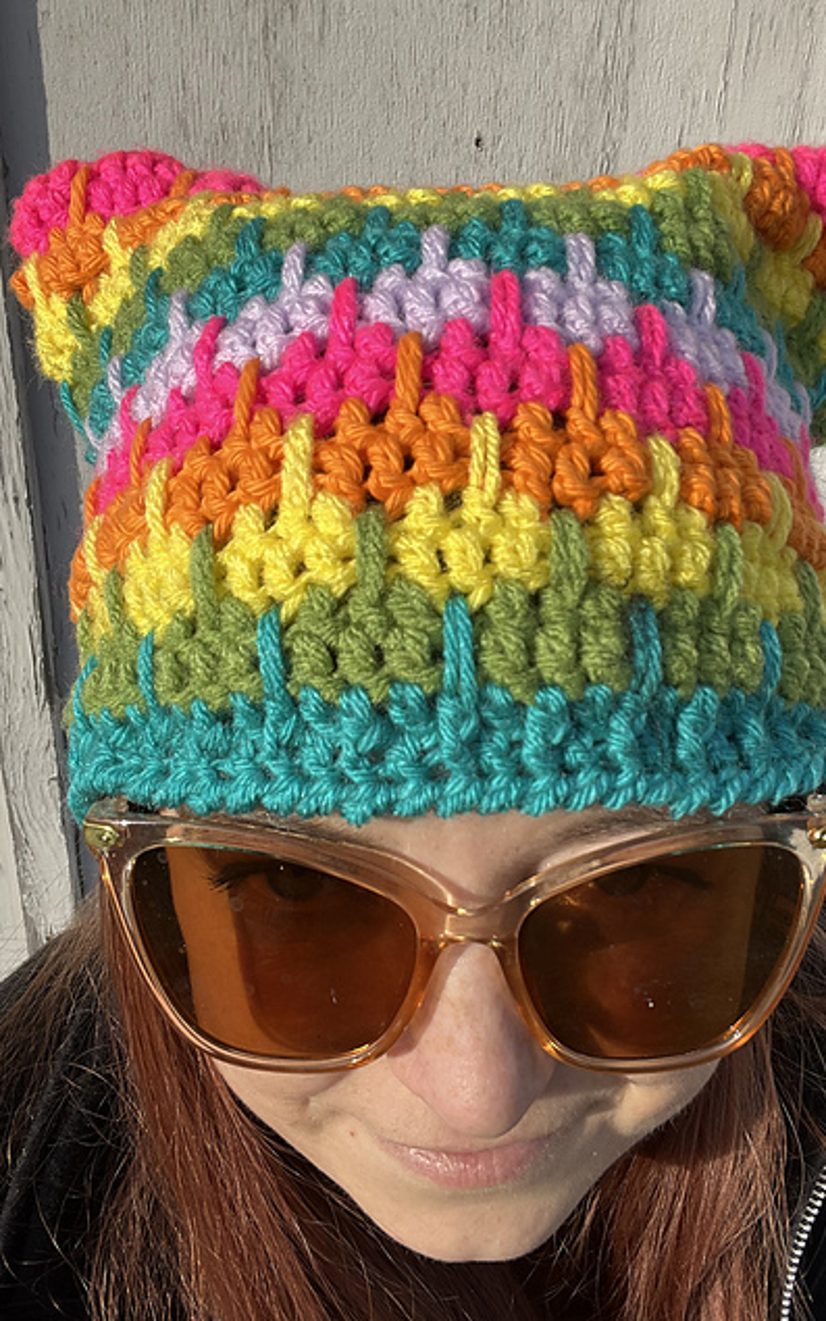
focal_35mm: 32
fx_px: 1152
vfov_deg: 59.6
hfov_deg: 39.3
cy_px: 657
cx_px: 476
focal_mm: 2.71
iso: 32
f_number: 2.2
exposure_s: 1/447
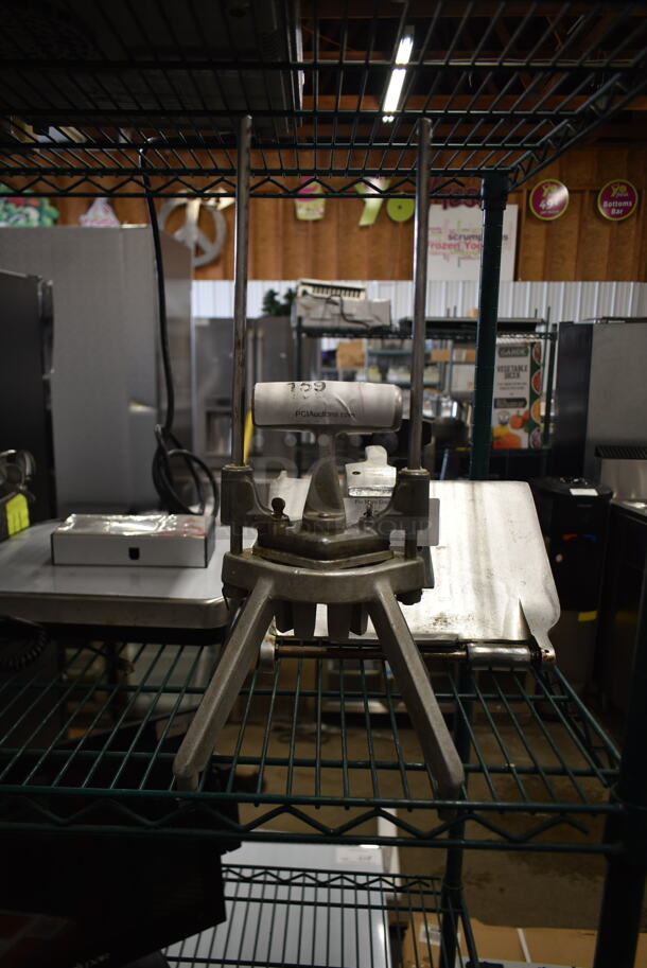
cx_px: 324
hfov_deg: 48.0
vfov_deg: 67.3
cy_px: 484
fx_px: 727
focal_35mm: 27
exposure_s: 1/30
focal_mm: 18
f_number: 3.5
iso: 220
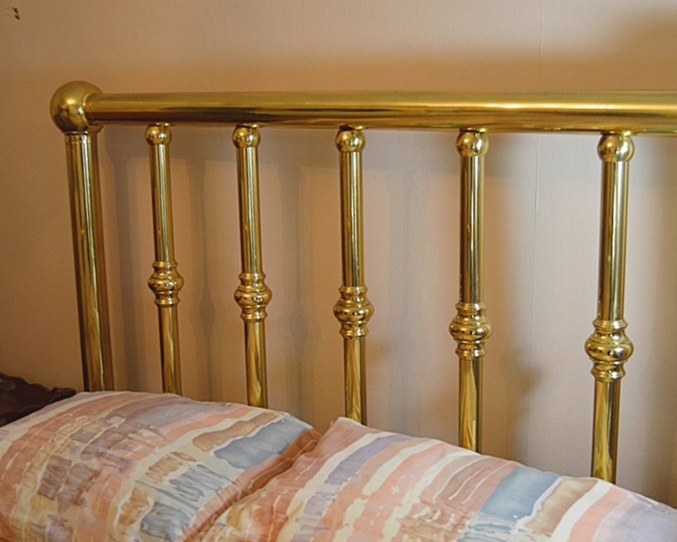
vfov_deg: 39.2
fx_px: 762
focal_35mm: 38
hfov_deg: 47.8
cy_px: 275
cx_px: 374
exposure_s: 1/60
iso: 800
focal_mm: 22
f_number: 3.5
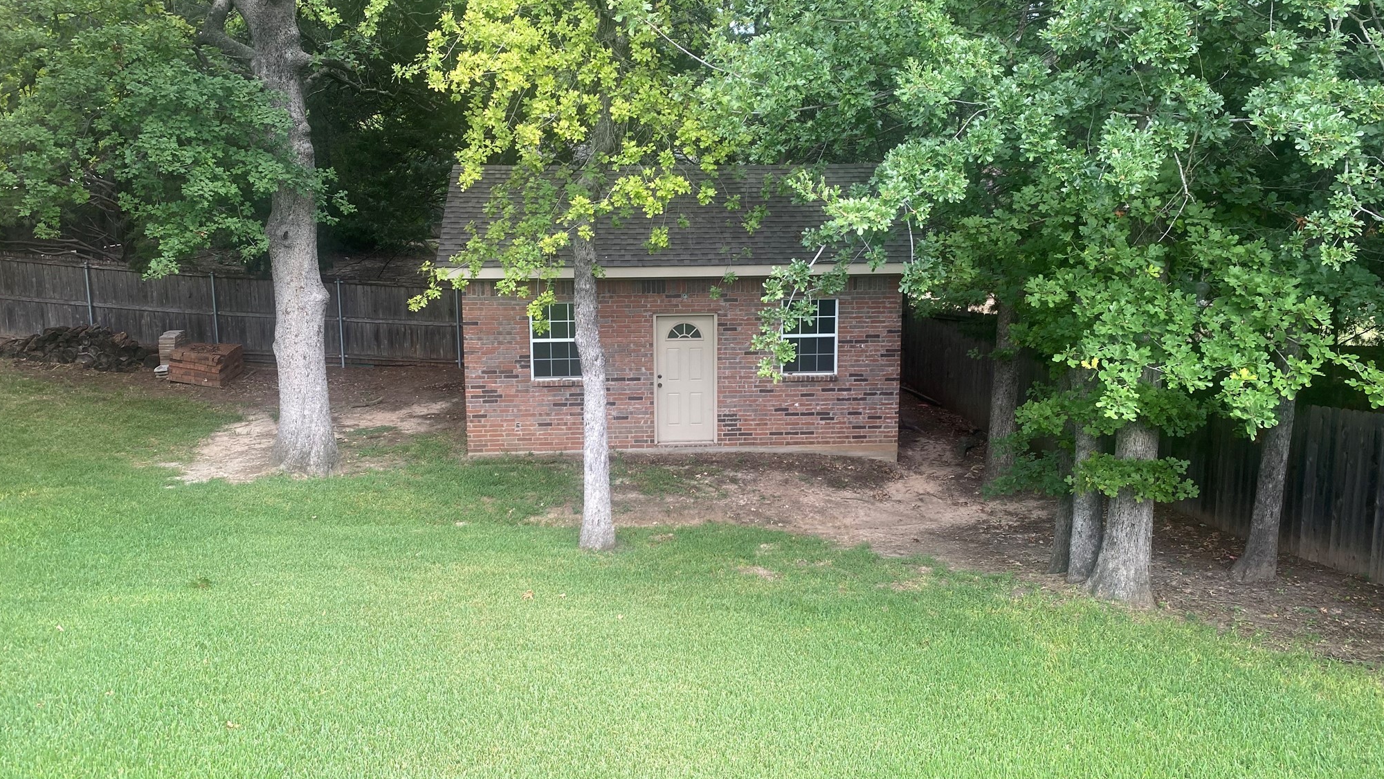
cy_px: 338
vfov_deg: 40.1
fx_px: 1064
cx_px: 680
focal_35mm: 29
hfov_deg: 66.1
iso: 32
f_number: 1.8
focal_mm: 4.25
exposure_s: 1/164
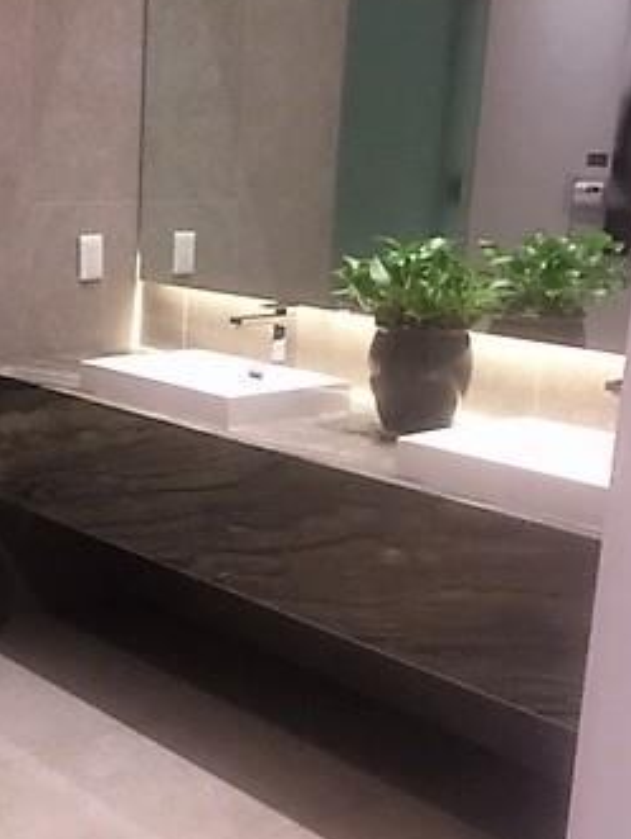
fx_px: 1358
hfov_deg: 25.4
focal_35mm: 56
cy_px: 532
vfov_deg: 34.1
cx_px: 76
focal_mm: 4.15
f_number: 2.2
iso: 125
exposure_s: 1/8
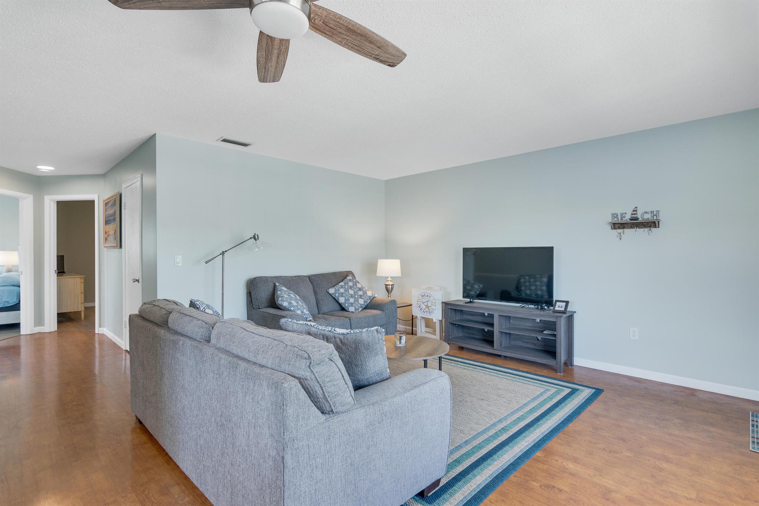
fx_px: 348
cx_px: 380
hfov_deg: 95.0
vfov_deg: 72.0
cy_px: 253
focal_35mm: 16
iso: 320
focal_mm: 11
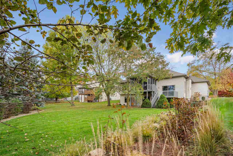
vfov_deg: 73.7
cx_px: 116
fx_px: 104
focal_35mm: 16
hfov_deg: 96.7
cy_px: 78
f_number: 9
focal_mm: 16
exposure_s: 1/50
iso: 400
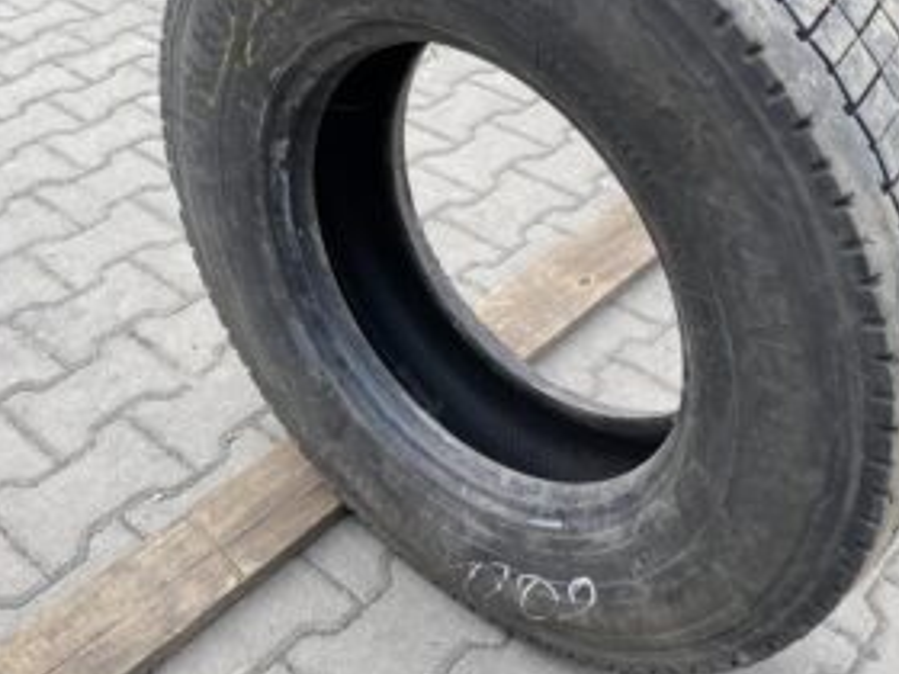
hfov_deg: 46.8
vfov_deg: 35.9
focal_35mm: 40
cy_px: 278
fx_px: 1039
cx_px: 446
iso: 32
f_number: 1.8
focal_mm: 4.25
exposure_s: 1/255
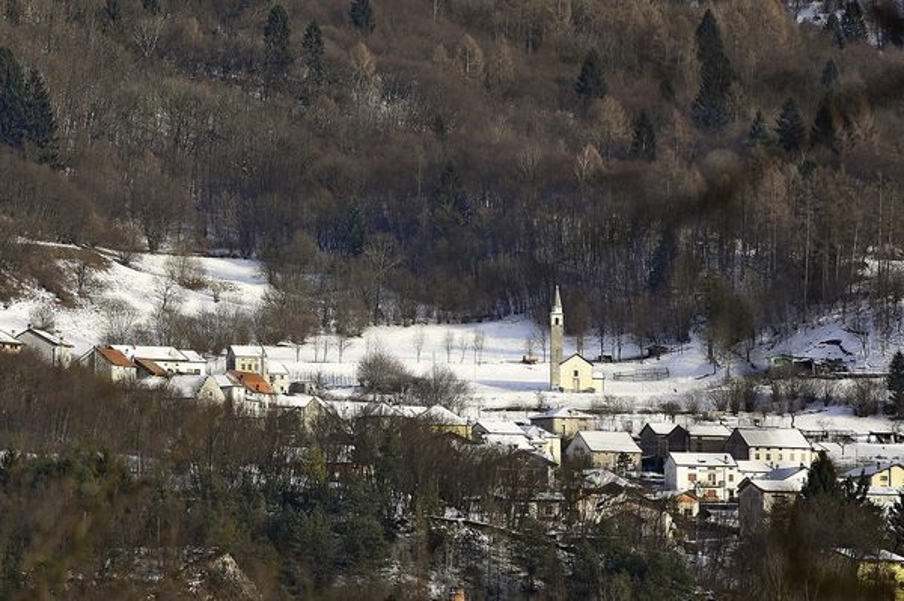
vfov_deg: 6.9
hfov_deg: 10.3
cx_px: 452
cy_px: 300
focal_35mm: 200
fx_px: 5018
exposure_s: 1/500
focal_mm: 200
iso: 100
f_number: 3.5
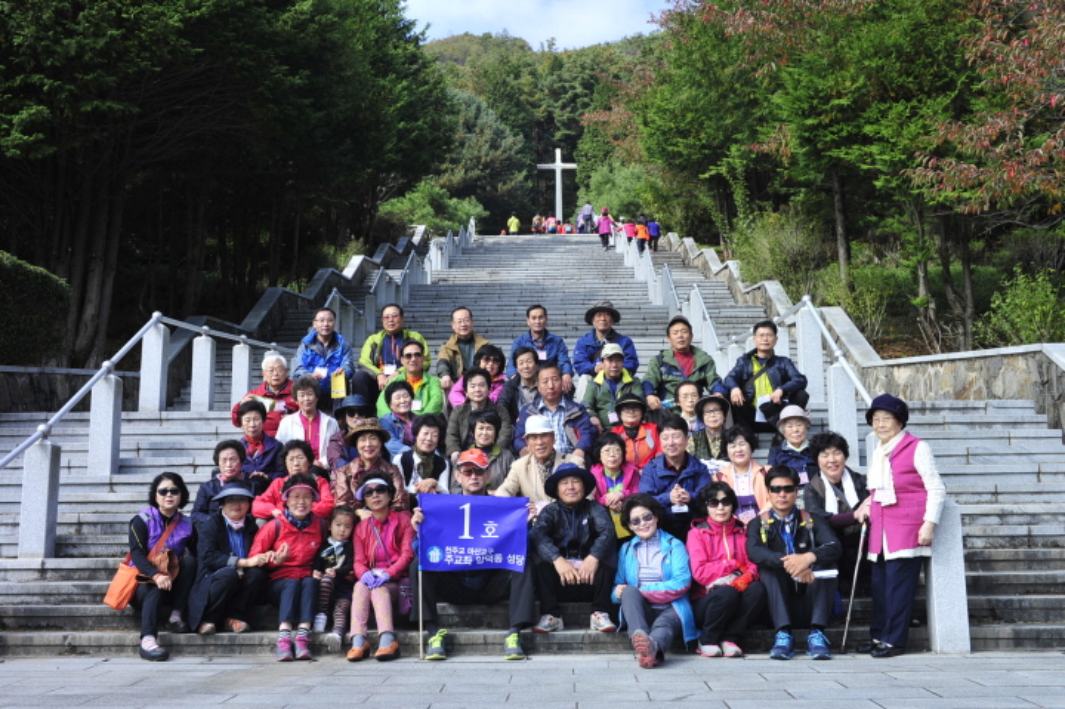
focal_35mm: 40
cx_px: 532
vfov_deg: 33.4
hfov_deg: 48.5
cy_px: 354
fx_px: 1182
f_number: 8
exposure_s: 1/200
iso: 200
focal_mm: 40
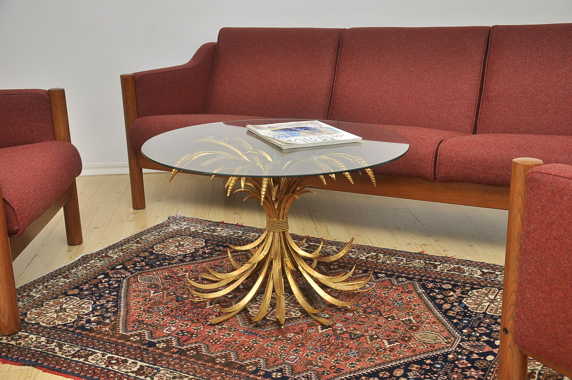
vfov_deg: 29.8
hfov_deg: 43.7
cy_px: 190
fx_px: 714
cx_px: 286
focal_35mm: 45
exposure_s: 1/160
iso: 220
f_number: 5
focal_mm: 30
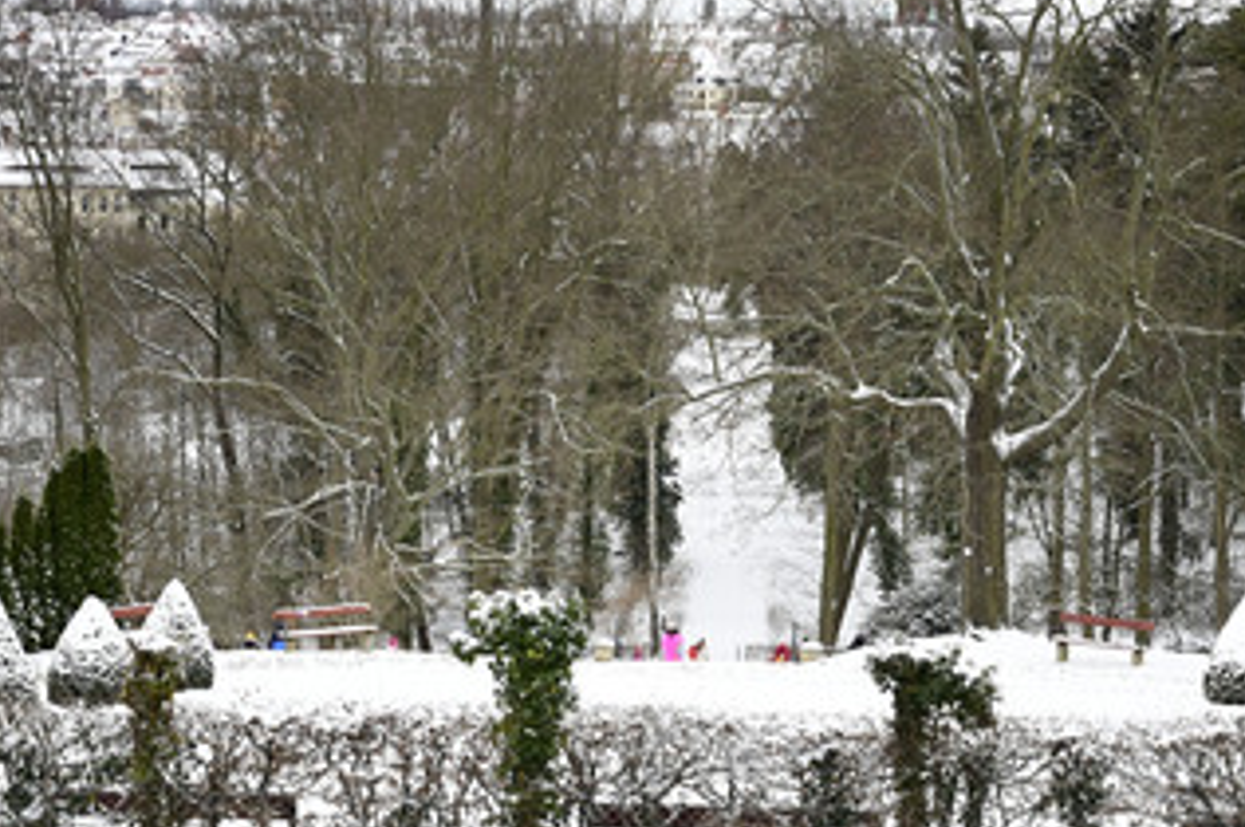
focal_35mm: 100
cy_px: 307
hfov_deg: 20.4
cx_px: 719
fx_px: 3455
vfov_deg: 13.6
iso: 4000
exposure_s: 1/8000
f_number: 2.8
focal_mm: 70
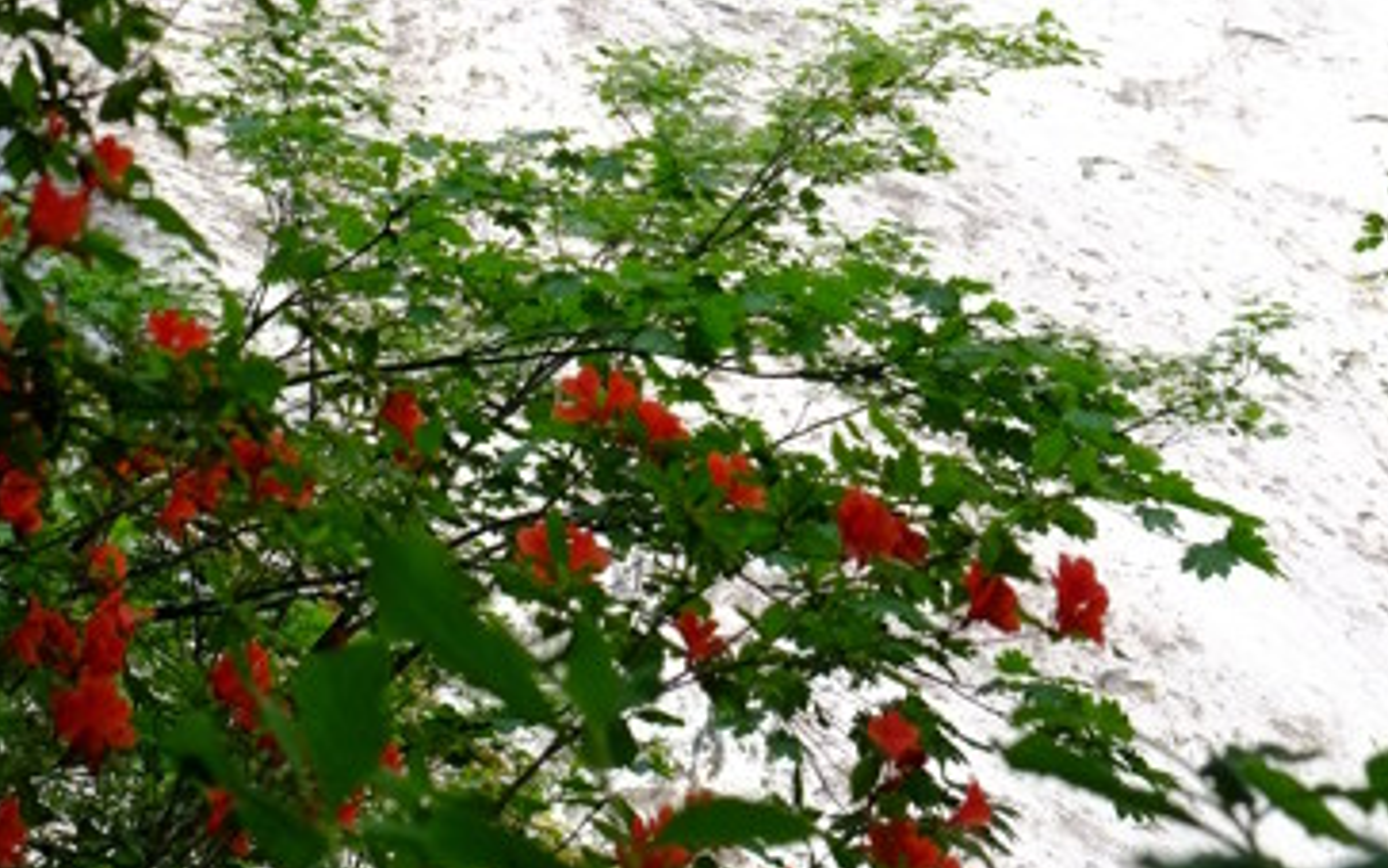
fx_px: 3367
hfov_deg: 23.2
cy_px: -738
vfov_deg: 13.1
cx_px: 489
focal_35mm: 89
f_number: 5.6
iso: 250
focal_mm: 20.5
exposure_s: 1/220
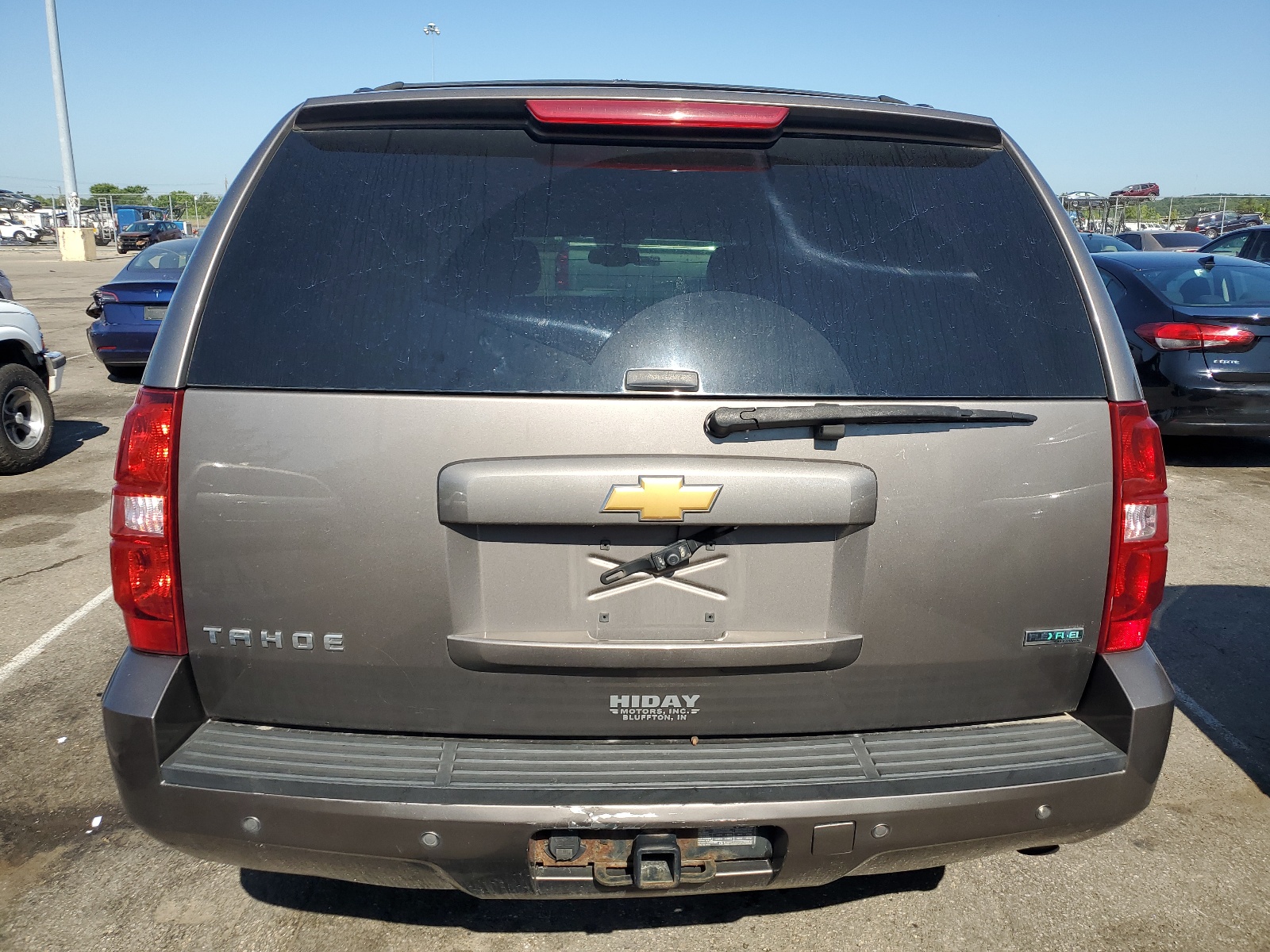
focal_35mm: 26
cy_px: 476
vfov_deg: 53.1
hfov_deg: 67.3
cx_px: 635
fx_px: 954
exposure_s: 1/2500
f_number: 1.5
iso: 50
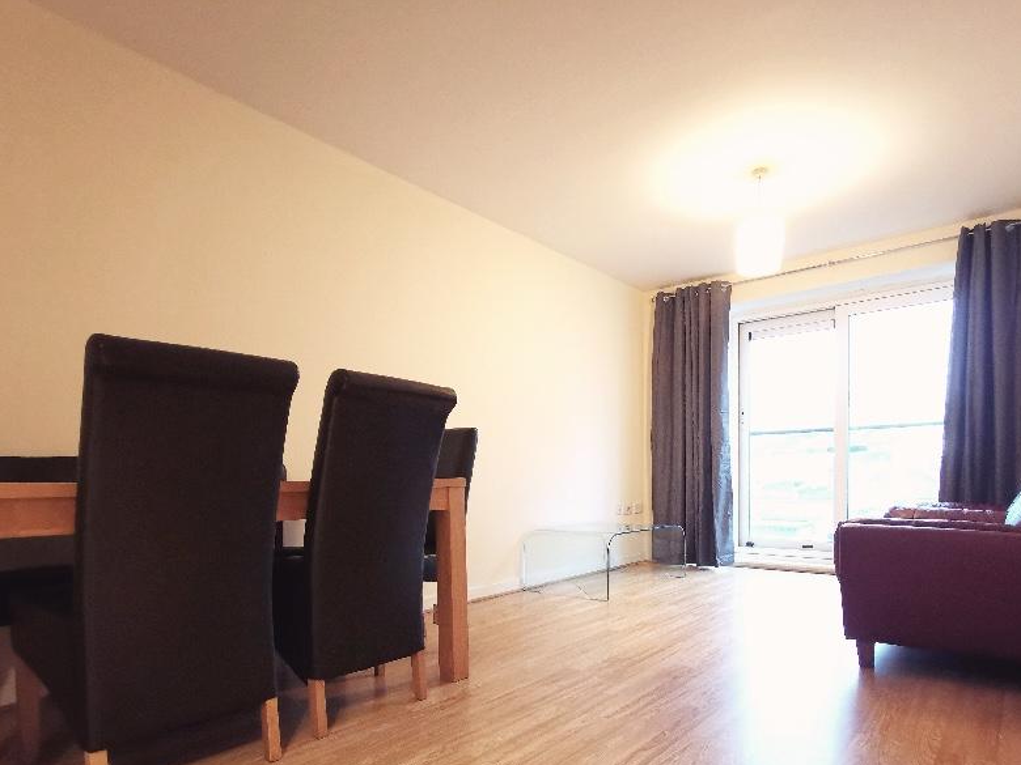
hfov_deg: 78.9
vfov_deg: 62.1
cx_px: 534
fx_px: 619
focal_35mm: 21
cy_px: 500
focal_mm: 2.35
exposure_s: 1/25
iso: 1000
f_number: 2.2
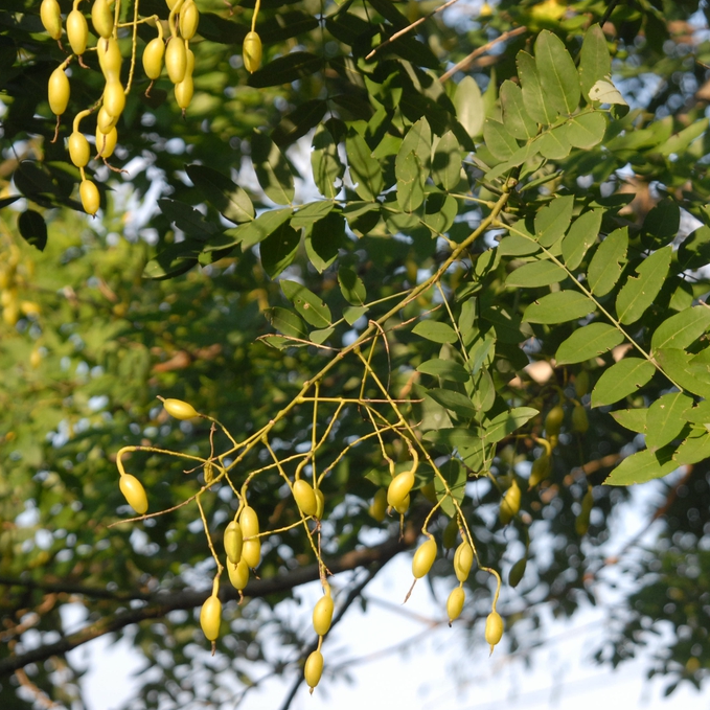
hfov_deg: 11.6
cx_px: 439
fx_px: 3481
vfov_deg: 11.6
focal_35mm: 150
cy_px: 354
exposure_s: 1/180
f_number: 7.1
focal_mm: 78
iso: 400
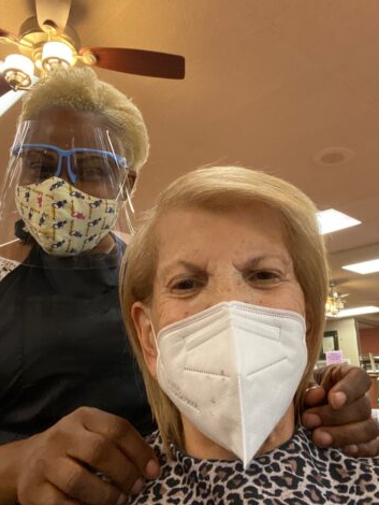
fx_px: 496
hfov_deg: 41.8
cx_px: 203
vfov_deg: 53.8
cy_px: 220
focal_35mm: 34
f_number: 2.2
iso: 250
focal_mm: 2.71
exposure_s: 1/60
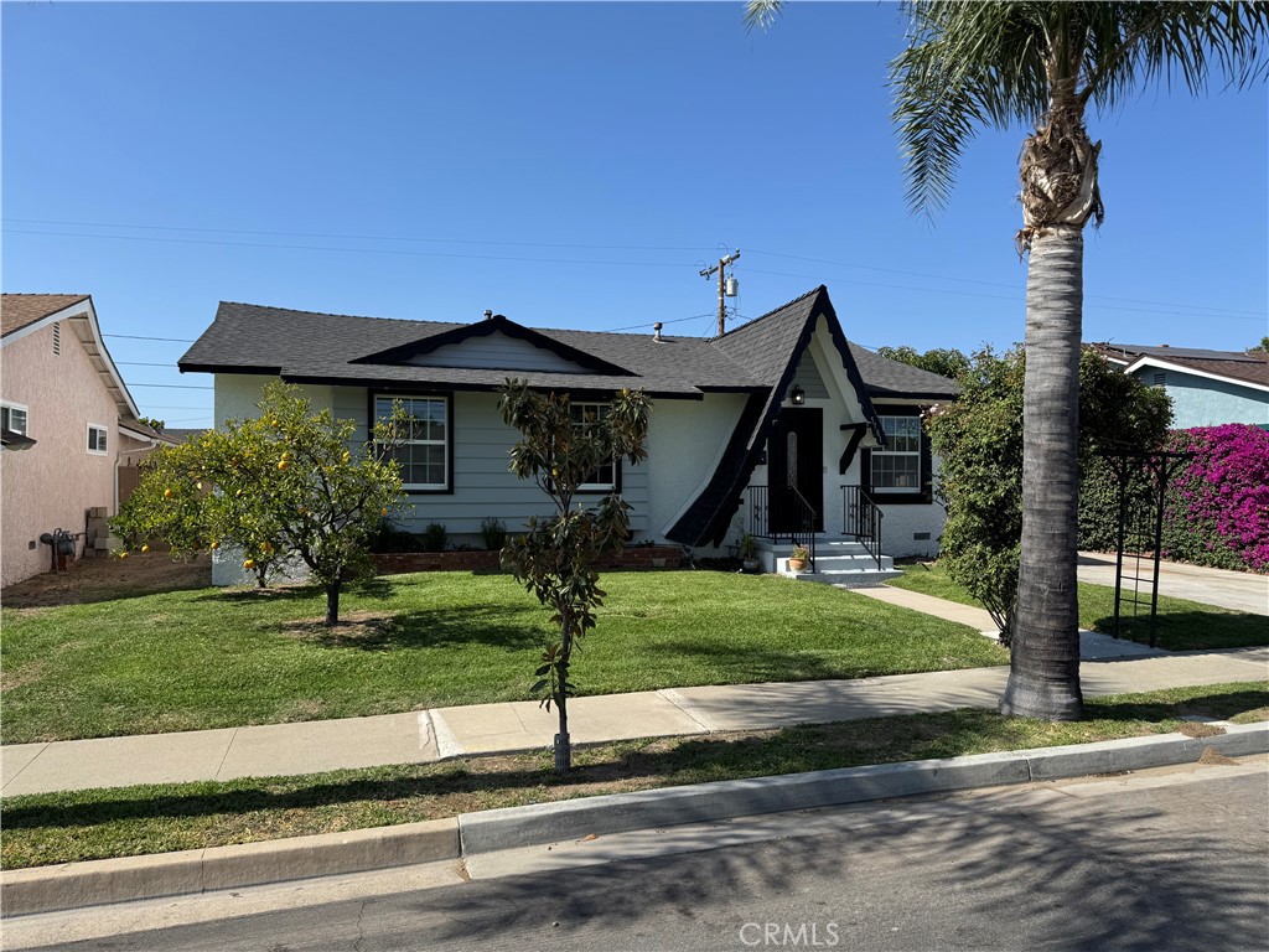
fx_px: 880
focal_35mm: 24
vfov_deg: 56.8
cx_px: 634
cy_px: 476
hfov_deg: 71.6
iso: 80
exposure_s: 1/4310
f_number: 1.78
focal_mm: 6.76
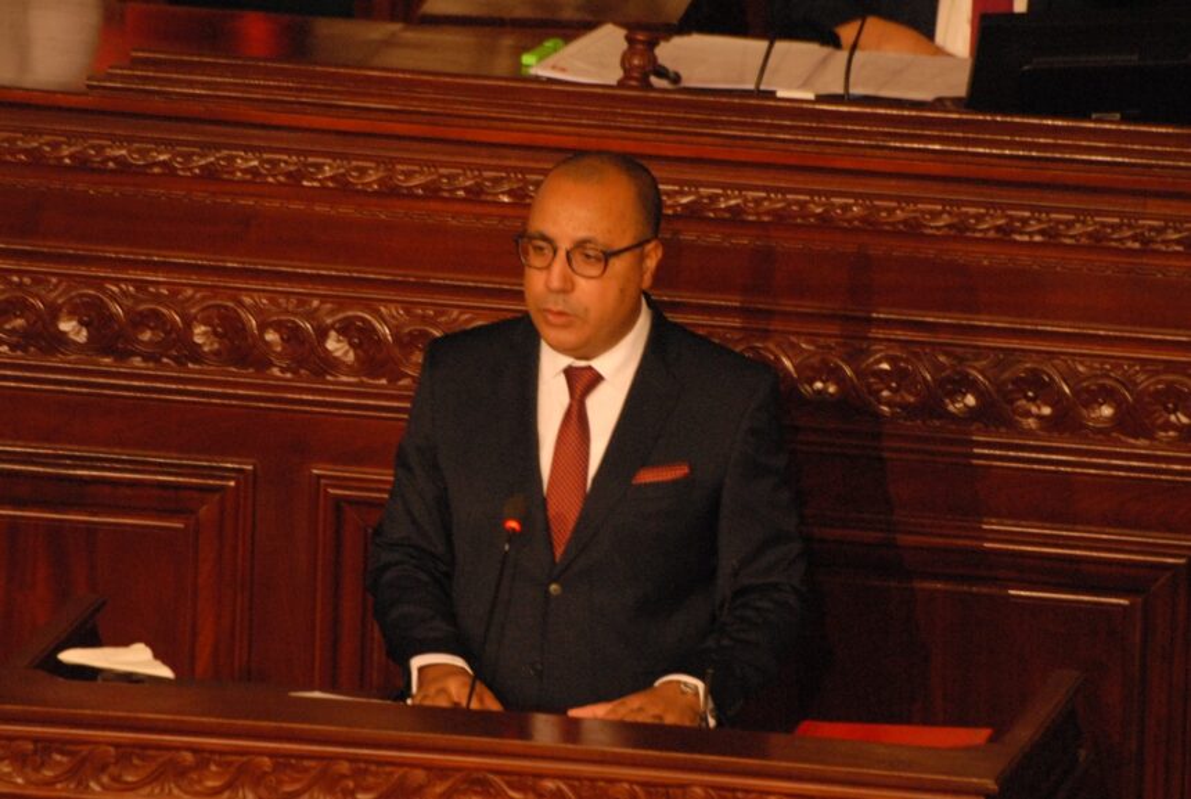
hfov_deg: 4.6
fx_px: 14916
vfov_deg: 3.1
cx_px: 596
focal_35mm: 450
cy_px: 400
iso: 1600
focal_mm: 300
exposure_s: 1/60
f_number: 5.6
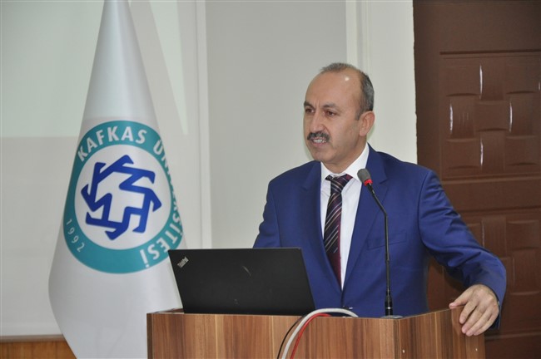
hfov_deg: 16.1
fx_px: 1914
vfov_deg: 10.7
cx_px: 270
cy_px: 180
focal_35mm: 128
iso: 1250
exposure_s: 1/60
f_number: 5.6
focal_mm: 85
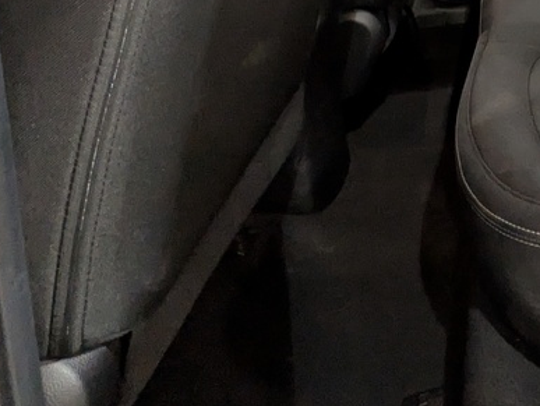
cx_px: 627
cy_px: -80
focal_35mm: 37
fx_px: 578
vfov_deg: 32.2
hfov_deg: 38.8
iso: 264
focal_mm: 1.83
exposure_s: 1/24
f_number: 2.2
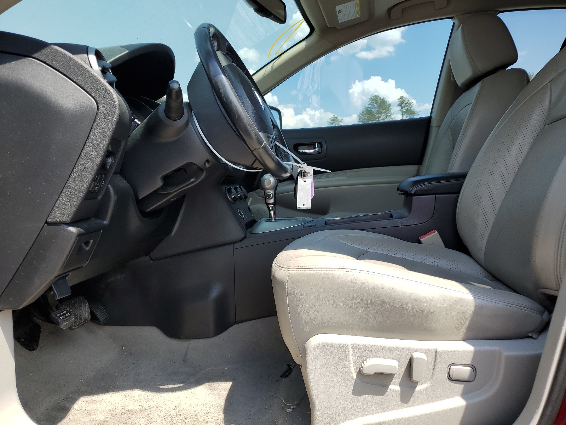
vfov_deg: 53.1
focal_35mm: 26
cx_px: 283
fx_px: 425
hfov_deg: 67.3
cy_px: 212
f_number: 1.5
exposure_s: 1/1000
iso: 50
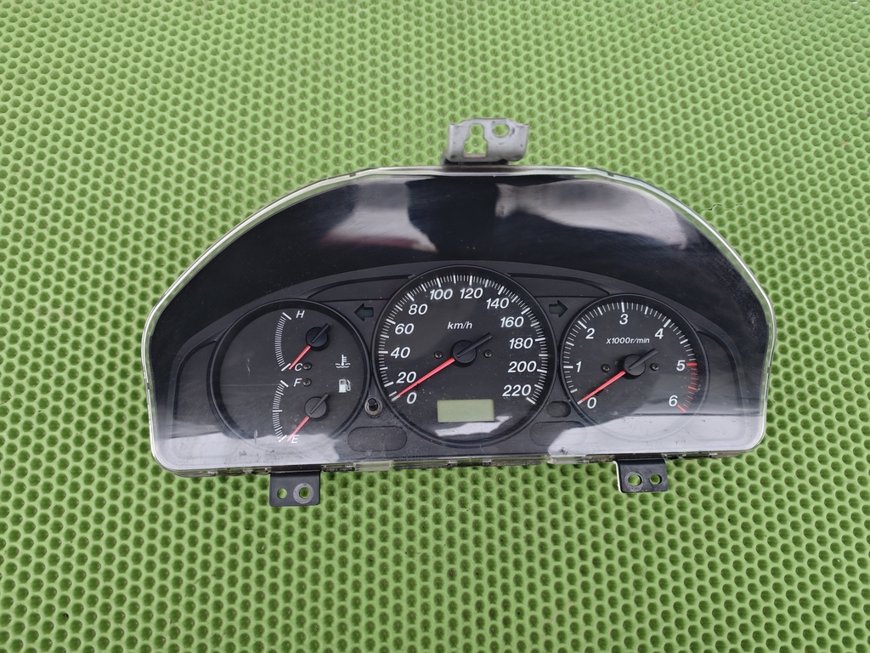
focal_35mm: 23
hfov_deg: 73.9
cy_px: 326
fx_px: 578
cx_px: 435
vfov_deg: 58.9
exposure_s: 1/75.8
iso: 400
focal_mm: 6.55
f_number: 1.6
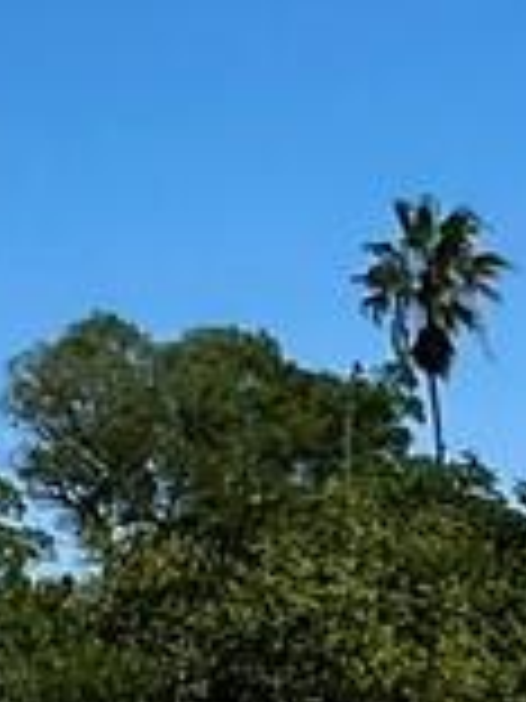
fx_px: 2917
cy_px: 1184
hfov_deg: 10.1
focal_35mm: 144
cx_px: 656
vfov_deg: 12.7
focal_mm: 2.22
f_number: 2.2
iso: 50
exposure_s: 1/4132
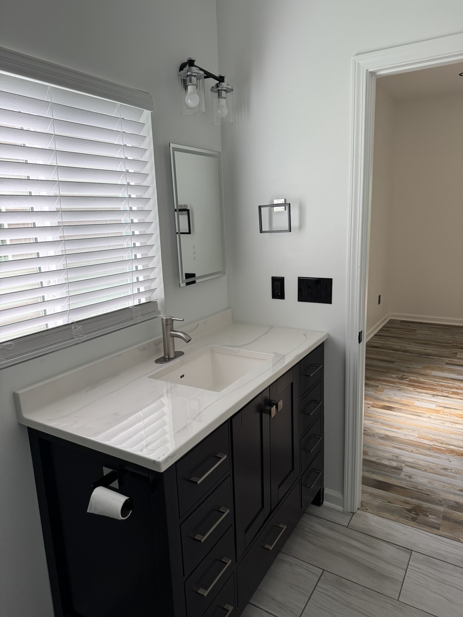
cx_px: 232
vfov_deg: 71.6
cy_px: 308
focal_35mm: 24
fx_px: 428
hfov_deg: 56.8
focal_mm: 6.76
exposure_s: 1/121
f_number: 1.78
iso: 160
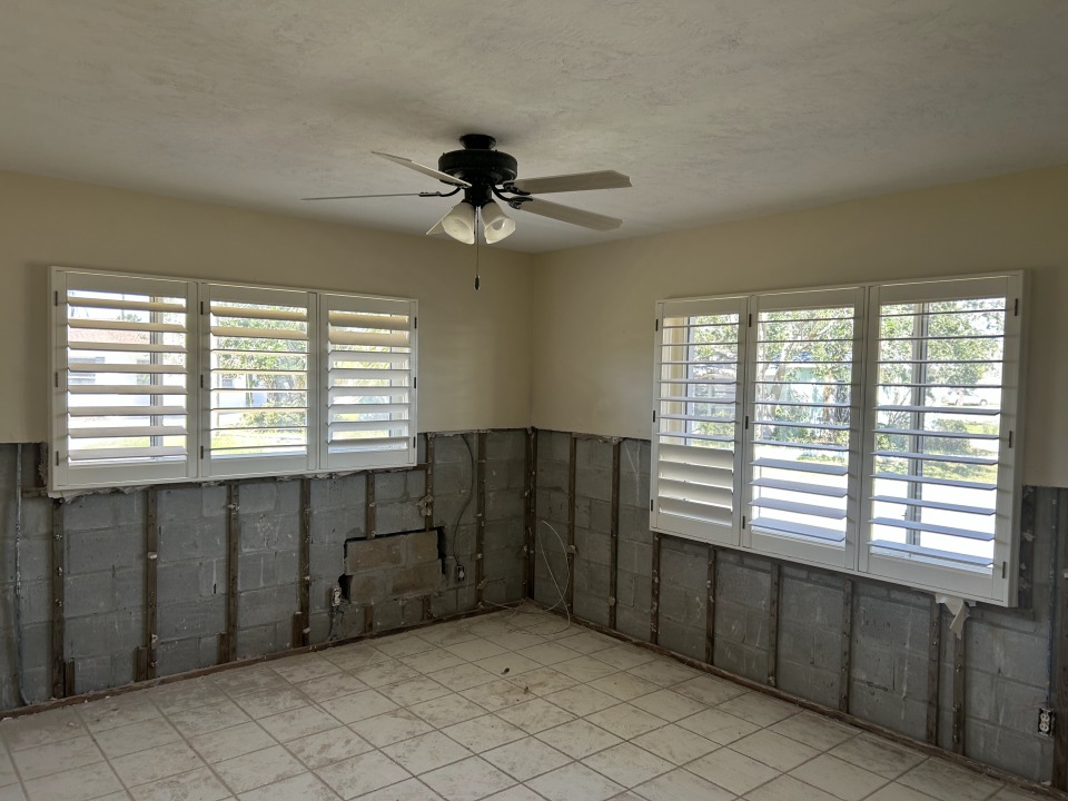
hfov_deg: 67.3
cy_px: 400
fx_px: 802
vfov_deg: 53.1
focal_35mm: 26
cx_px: 534
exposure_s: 1/121
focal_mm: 5.7
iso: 40
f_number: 1.5
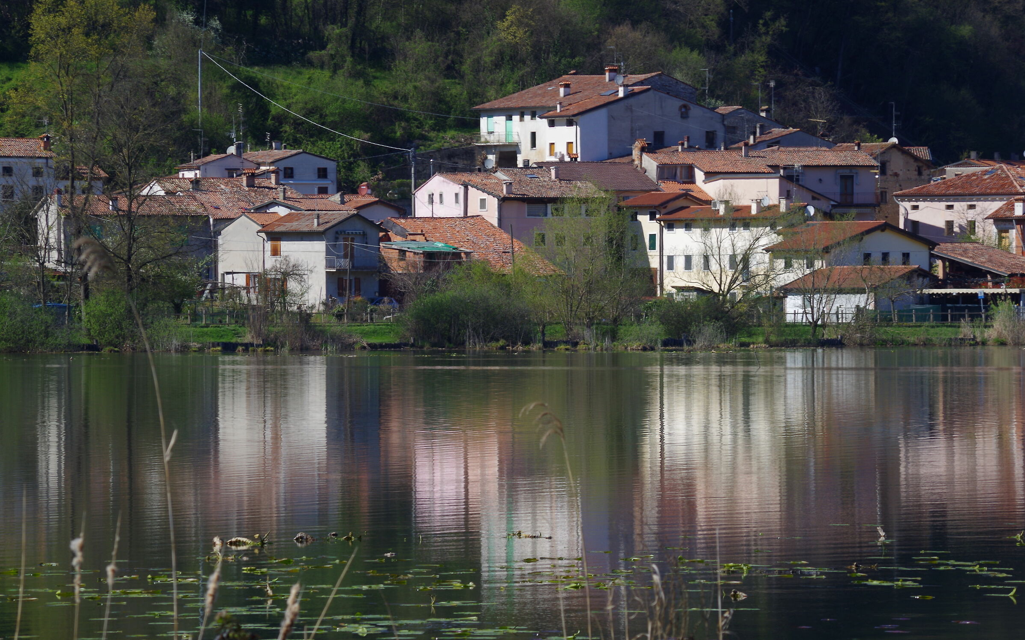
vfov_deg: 4.5
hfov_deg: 7.2
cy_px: 331
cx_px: 514
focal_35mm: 291
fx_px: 8128
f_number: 14
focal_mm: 190
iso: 100
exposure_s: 1/100
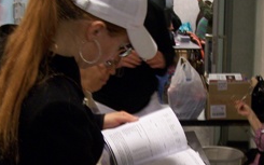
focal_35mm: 93
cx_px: 169
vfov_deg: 14.0
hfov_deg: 22.3
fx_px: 669
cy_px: 130
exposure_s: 1/8
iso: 140
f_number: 3
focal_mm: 8
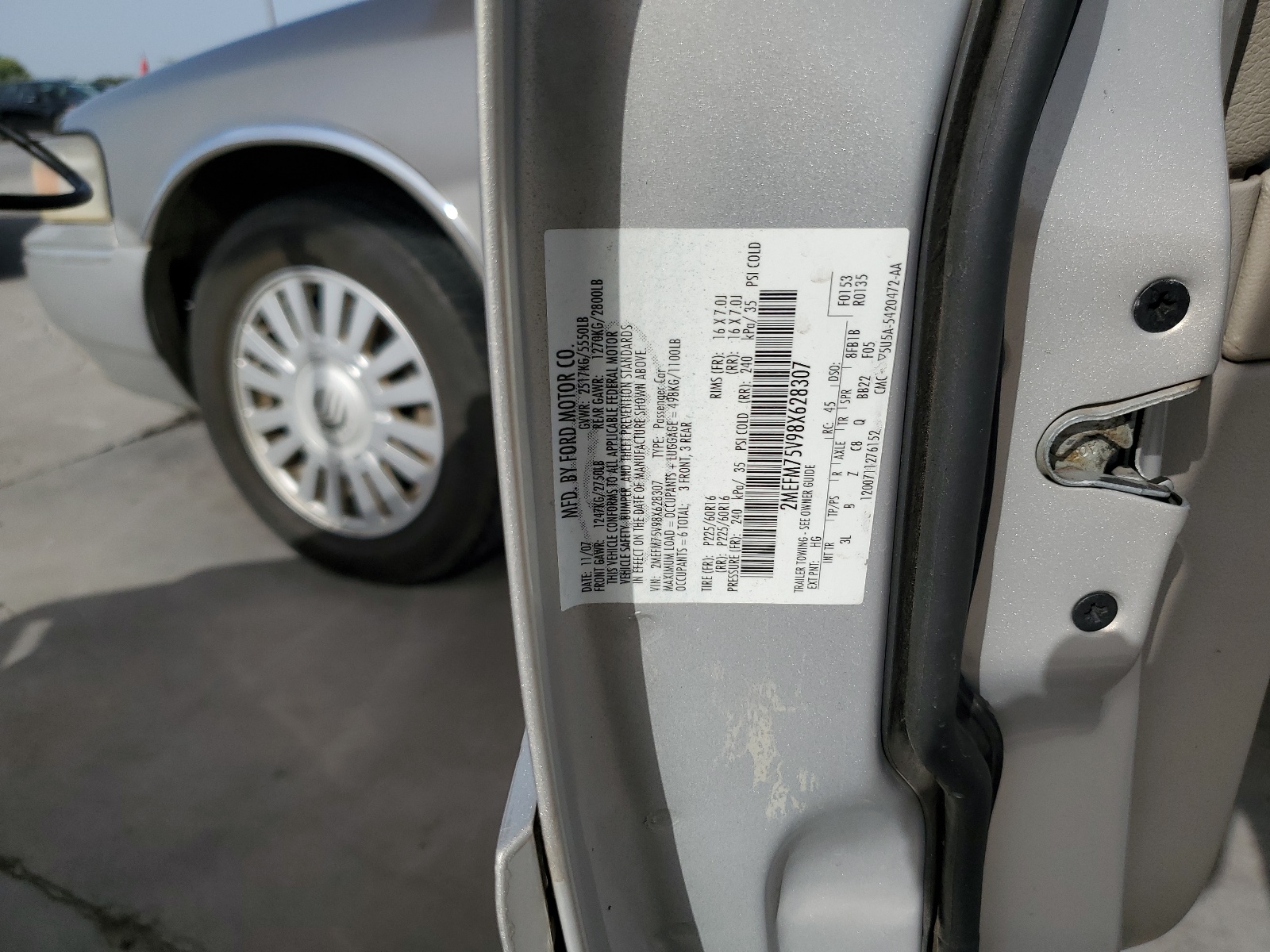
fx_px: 954
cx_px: 635
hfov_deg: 67.3
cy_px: 476
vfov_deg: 53.1
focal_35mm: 26
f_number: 1.5
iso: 50
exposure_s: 1/5000
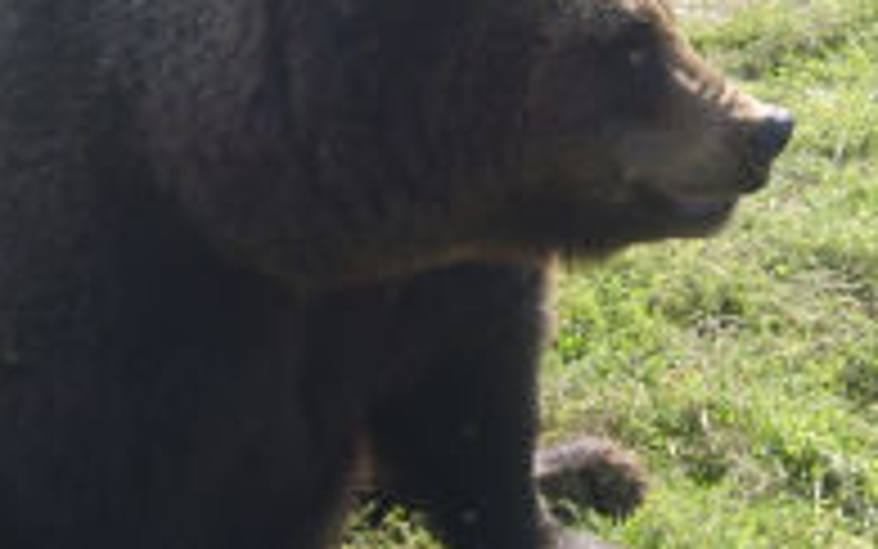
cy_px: 146
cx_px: 423
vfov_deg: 10.5
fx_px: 2992
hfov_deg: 16.7
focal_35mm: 125
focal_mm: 11.93
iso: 71
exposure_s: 1/176
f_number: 4.9
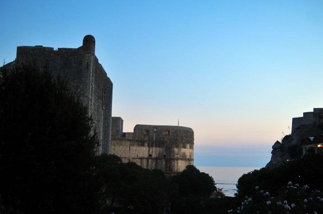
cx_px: 153
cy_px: 139
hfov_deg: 56.3
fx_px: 301
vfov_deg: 38.7
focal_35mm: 34
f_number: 2.8
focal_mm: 17
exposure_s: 1/80
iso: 400
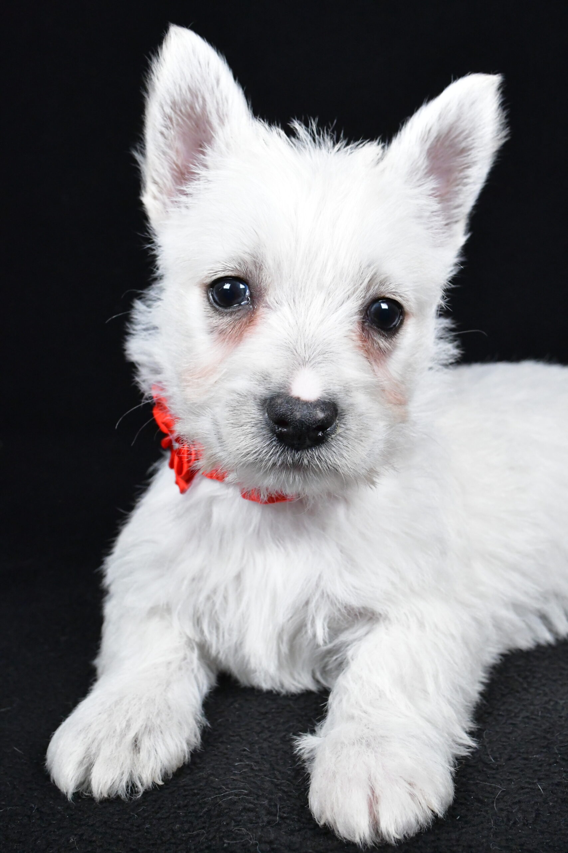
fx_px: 994
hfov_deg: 31.9
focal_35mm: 42
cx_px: 284
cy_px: 426
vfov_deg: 46.4
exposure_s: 1/800
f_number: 9
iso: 6400
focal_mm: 28
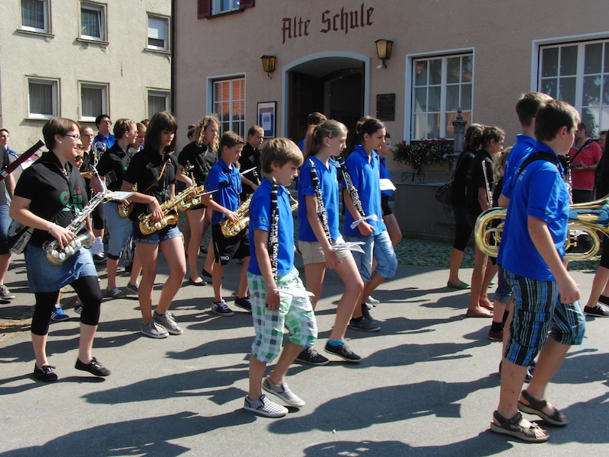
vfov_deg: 39.7
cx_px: 304
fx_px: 633
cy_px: 228
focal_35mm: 36
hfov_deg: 51.4
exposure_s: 1/320
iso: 100
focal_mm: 7.3
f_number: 5.3
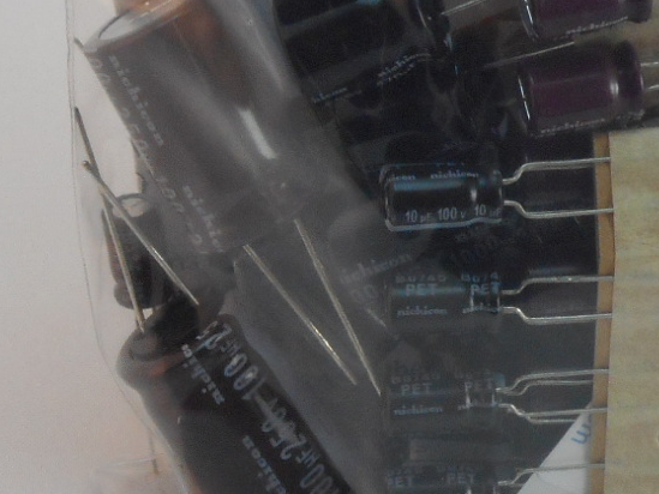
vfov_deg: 7.0
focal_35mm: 211
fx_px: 4018
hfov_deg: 9.3
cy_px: 59
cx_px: 551
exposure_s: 1/30
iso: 220
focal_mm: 9.1
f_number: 4.9
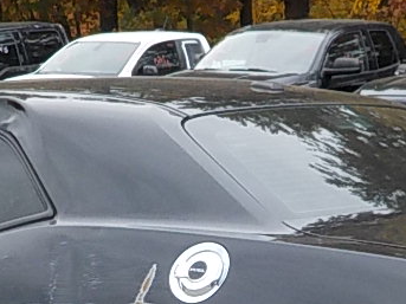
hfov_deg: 14.1
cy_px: 316
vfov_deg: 10.5
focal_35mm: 140
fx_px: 1641
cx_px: 180
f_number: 3.3
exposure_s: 1/250
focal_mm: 4.1
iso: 125
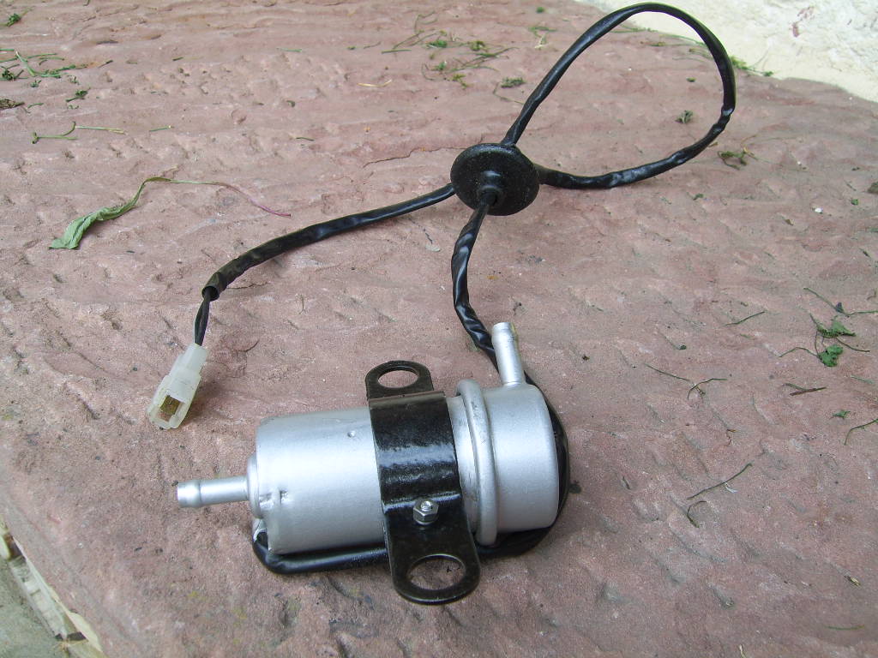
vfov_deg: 37.7
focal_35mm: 38
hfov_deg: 49.0
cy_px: 329
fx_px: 964
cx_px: 439
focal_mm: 7.8
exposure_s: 1/80
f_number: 4.5
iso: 50
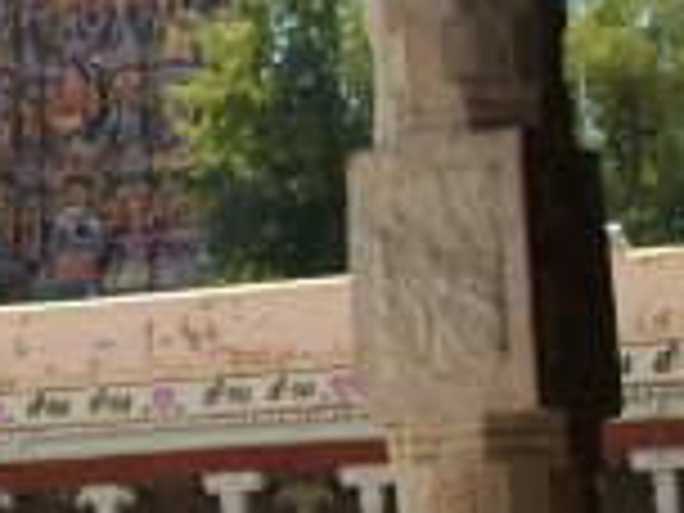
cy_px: 140
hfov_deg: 15.2
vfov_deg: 11.7
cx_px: -81
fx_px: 2490
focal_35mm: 126
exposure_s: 1/800
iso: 80
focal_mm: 5.7
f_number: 2.9
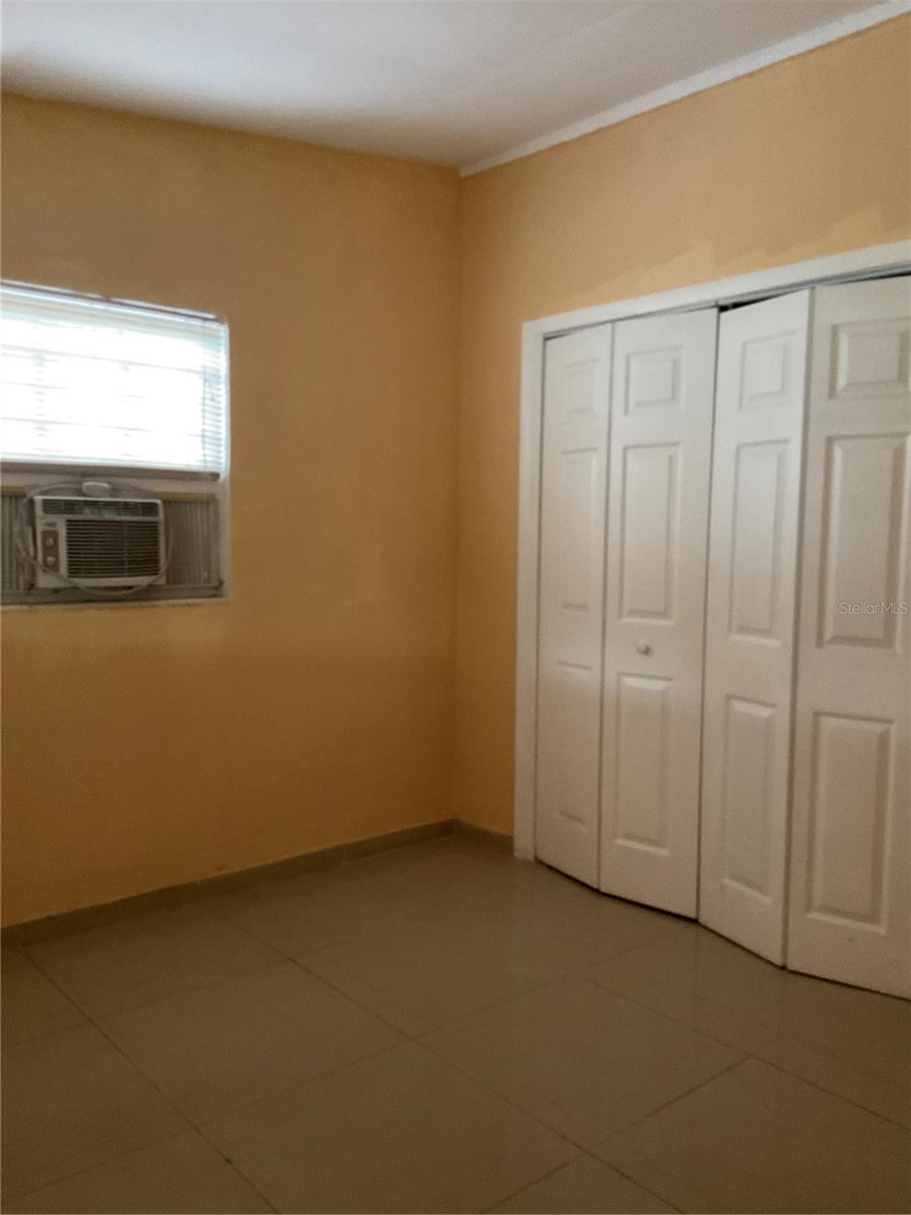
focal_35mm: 29
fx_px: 1018
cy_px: 608
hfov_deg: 48.2
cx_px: 456
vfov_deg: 61.7
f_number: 1.8
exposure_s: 1/25
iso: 320
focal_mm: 3
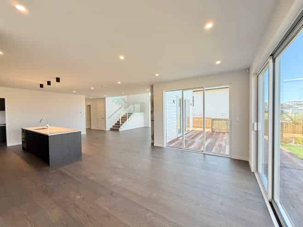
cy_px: 114
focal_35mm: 14
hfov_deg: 102.1
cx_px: 152
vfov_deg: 85.6
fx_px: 122
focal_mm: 2.22
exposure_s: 1/121
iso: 50
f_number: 2.2
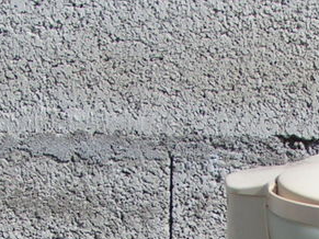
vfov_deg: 10.1
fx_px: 1299
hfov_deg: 13.7
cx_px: 352
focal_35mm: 141
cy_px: 375
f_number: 5.6
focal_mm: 6.3
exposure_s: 1/640
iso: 50
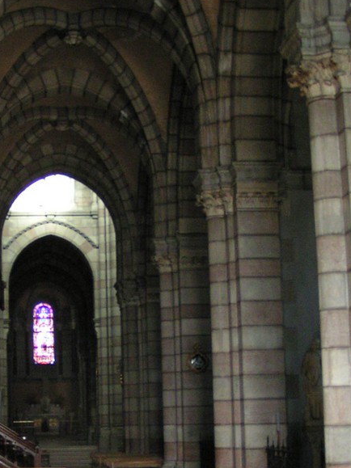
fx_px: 947
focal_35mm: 70
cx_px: 89
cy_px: 279
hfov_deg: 20.8
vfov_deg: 27.7
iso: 200
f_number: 2.8
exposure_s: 1/20
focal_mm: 5.8
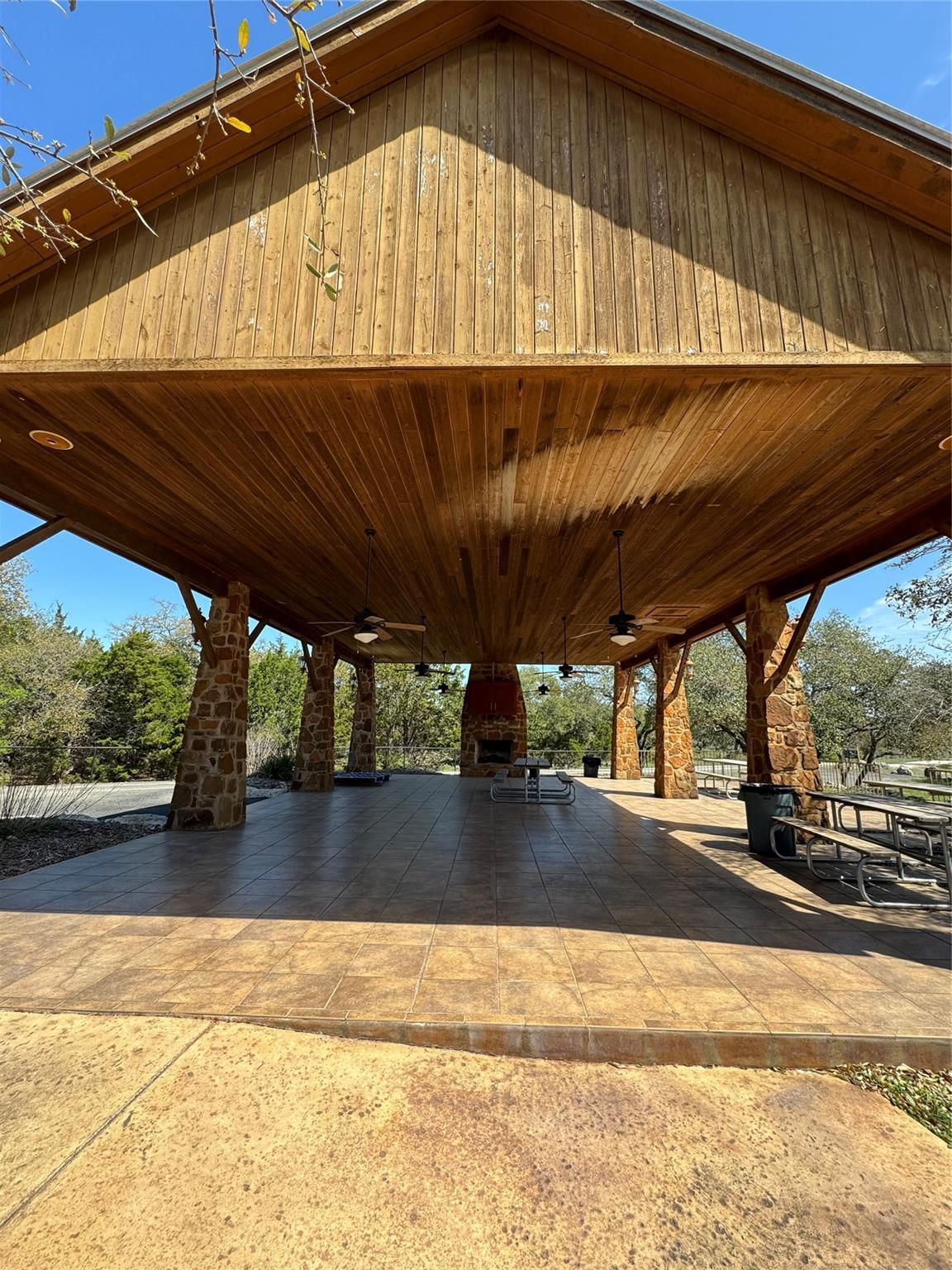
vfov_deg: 102.1
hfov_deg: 85.7
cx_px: 476
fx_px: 513
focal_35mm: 14
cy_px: 635
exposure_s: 1/373
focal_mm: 2.22
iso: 40
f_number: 2.2
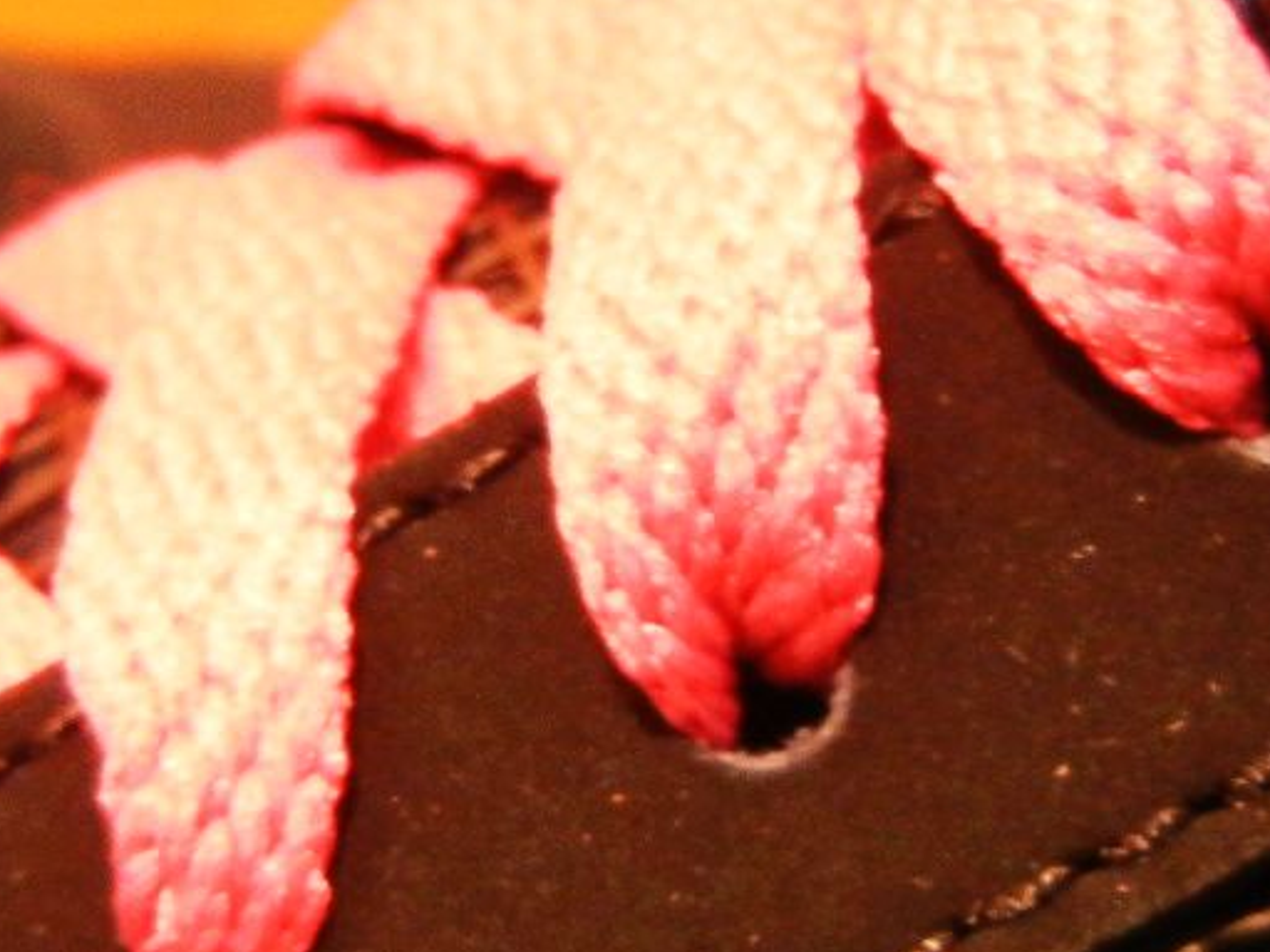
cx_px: 675
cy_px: 652
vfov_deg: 12.3
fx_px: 4403
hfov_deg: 16.4
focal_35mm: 120
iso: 400
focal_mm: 5.4
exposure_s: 1/13
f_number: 3.5
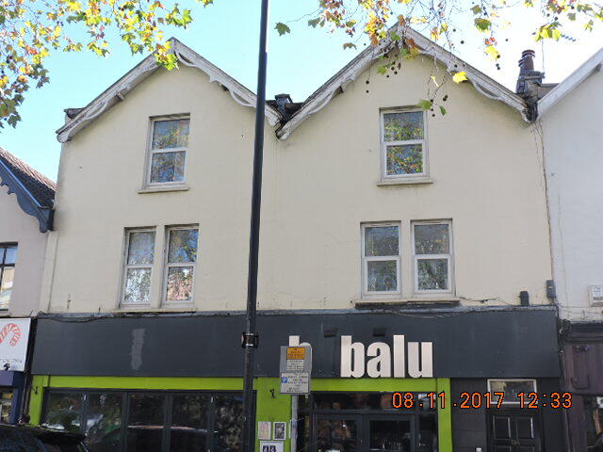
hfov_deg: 46.8
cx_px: 302
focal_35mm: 40
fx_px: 697
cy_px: 226
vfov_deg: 36.0
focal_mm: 7.1
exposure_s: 1/200
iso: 100
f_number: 3.3
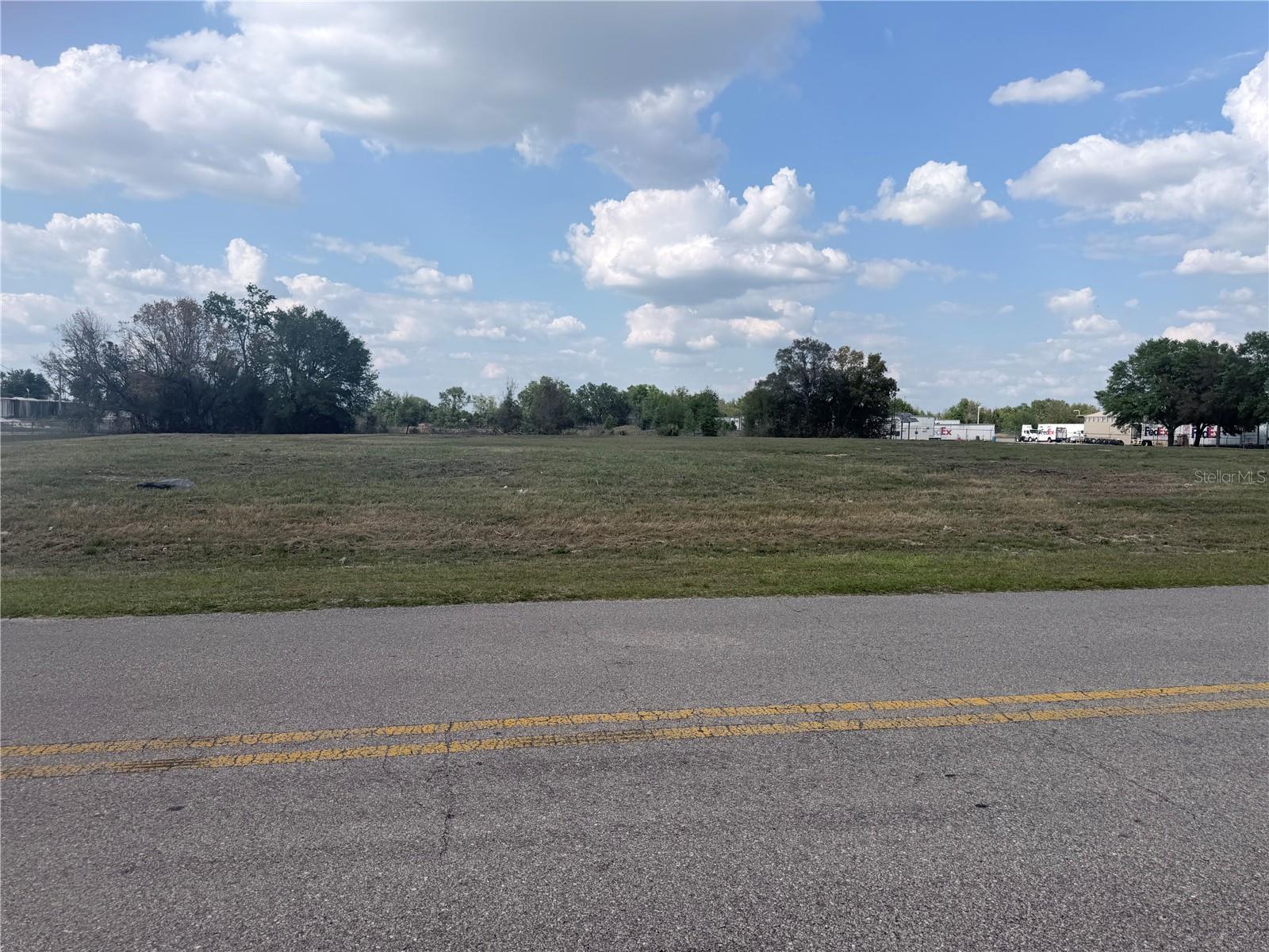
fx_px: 880
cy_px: 476
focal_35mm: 24
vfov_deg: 56.8
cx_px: 634
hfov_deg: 71.6
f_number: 1.78
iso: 80
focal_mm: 6.76
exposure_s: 1/6173
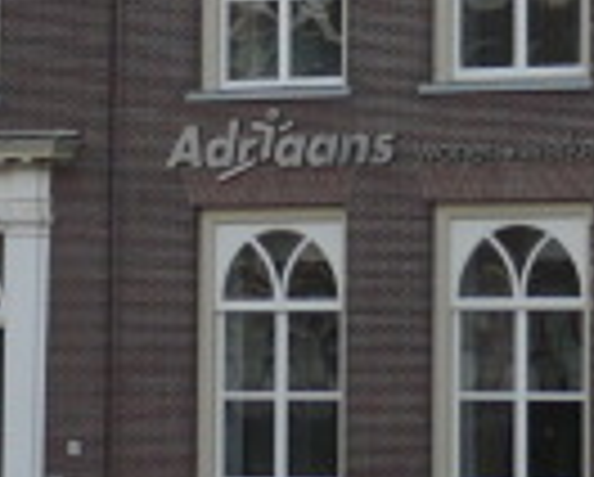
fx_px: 5581
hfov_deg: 6.1
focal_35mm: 317
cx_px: 207
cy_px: -286
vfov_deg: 4.9
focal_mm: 10.4
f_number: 3.8
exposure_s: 1/320
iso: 100
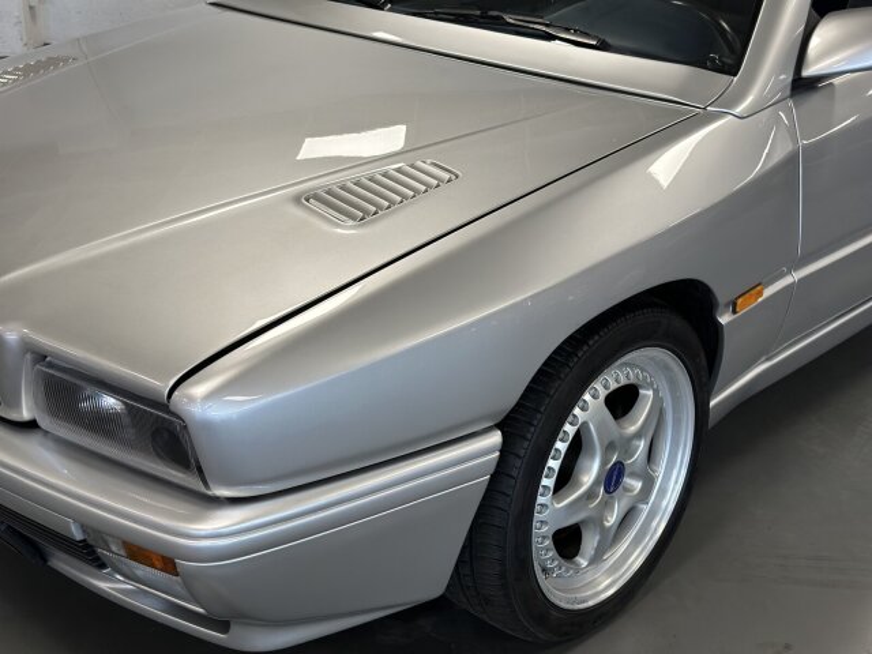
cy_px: 327
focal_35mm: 48
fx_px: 1209
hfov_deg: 39.7
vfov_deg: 30.3
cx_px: 436
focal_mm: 6.86
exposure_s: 1/119
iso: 125
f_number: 1.78
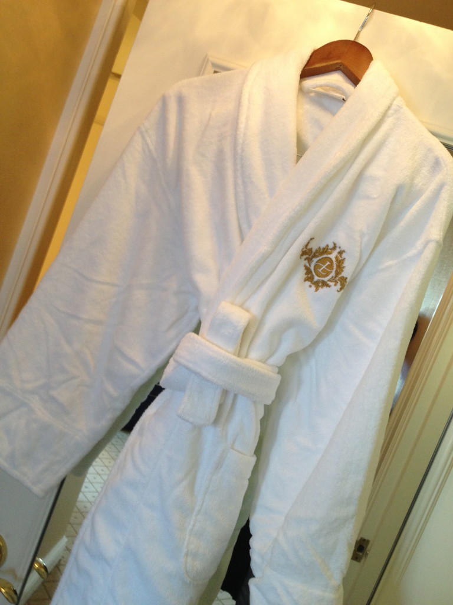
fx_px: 611
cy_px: 302
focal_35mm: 35
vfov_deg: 52.6
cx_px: 226
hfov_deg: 40.7
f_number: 2.4
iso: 125
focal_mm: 4.28
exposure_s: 1/20
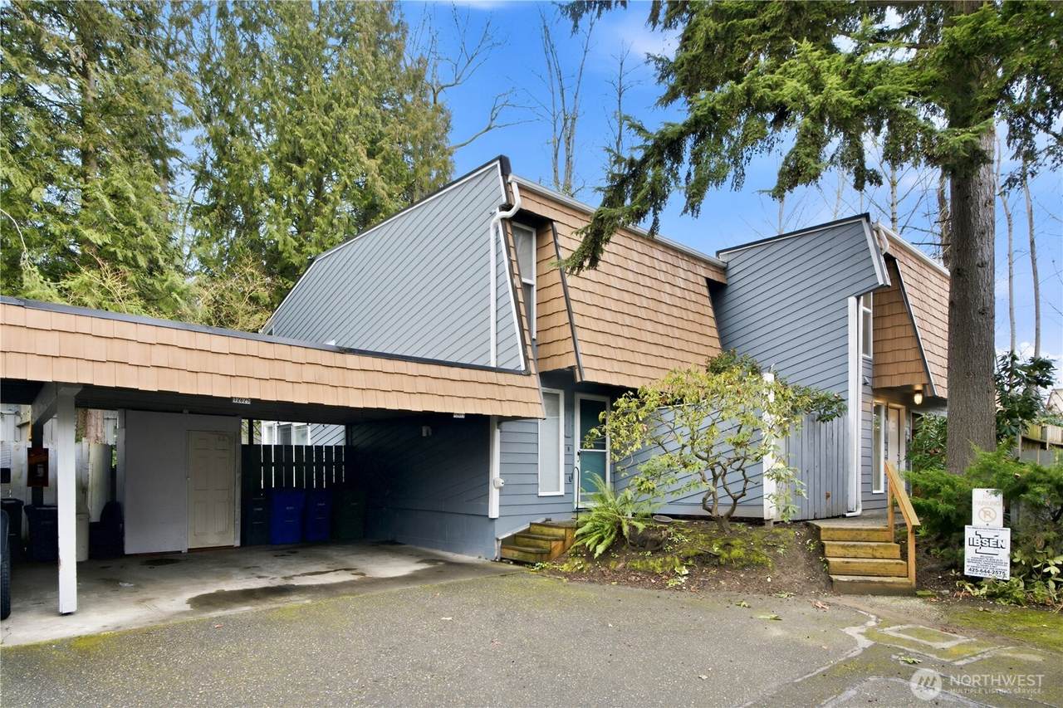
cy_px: 354
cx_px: 532
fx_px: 561
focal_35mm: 19
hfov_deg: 86.9
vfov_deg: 64.5
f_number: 9
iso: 400
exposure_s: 1/10
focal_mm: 19
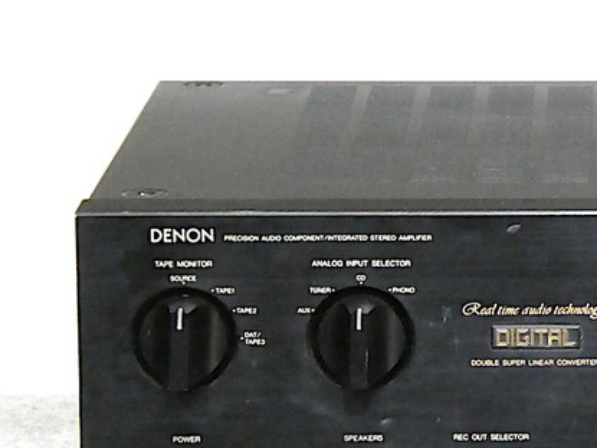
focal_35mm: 287
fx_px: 4948
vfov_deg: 5.2
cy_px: 349
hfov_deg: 6.9
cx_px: 642
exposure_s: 1/20
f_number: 5.6
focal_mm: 22.3
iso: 1600
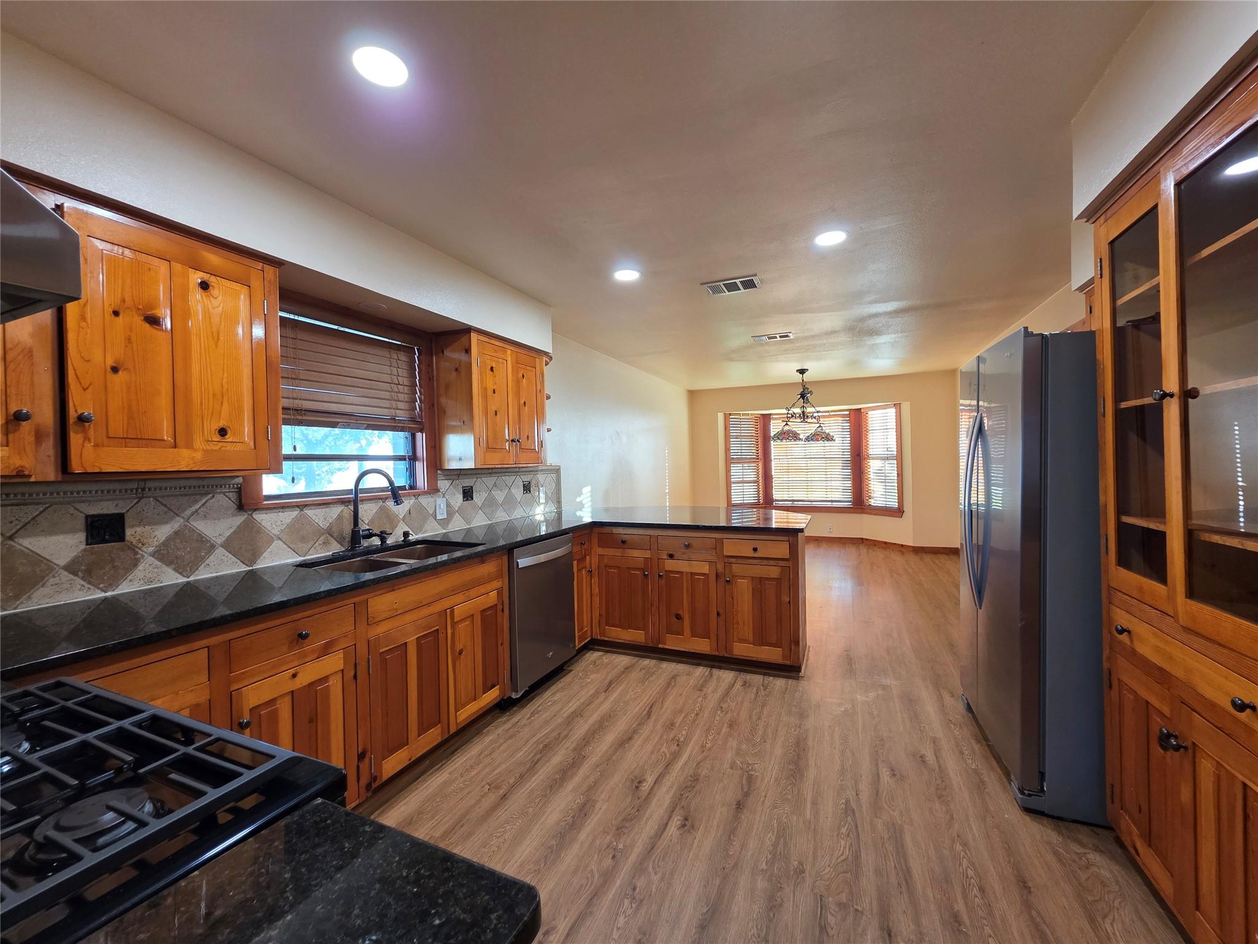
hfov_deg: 106.2
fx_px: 472
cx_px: 629
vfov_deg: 89.9
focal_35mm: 13
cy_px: 472
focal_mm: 2.2
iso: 160
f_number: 1.9
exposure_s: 1/60
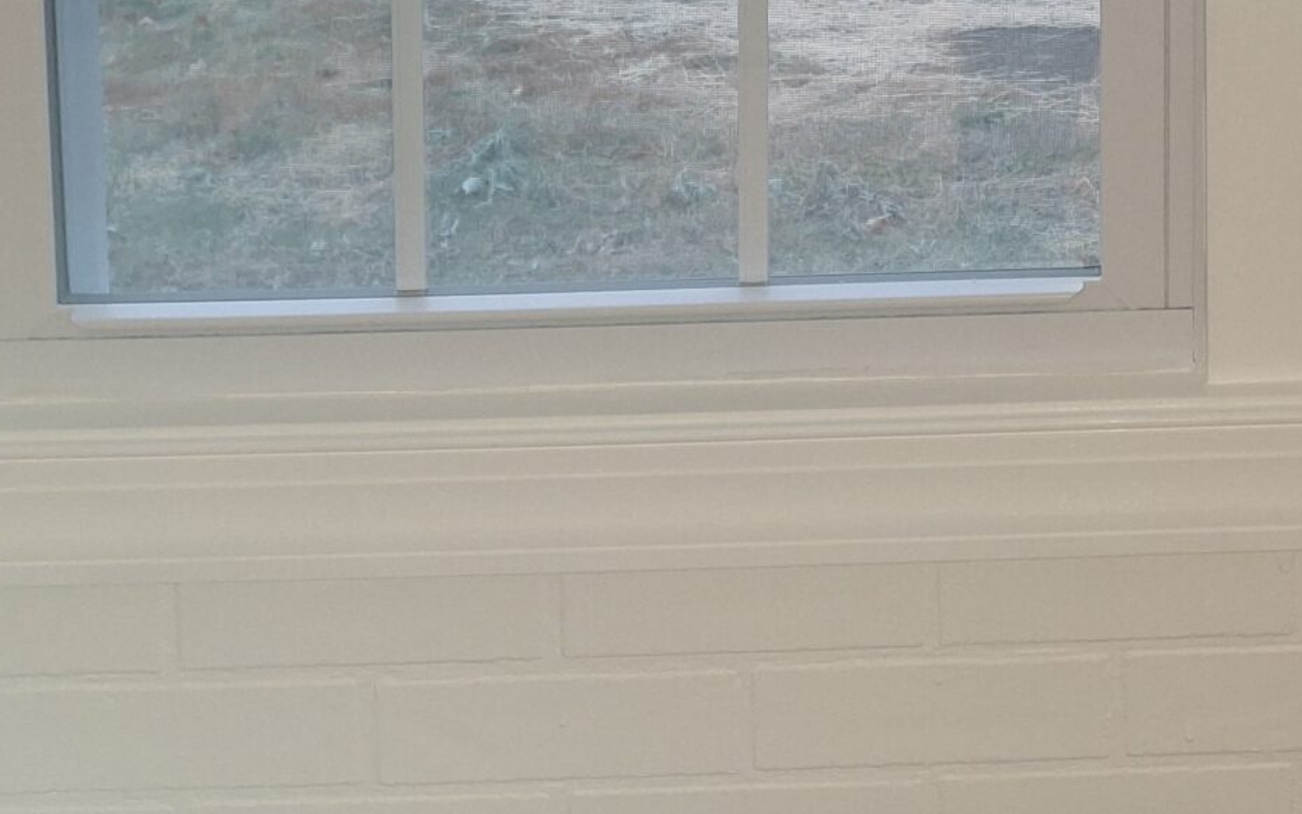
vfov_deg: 15.9
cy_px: -521
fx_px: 2591
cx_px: 1222
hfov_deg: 27.0
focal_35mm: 73
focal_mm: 4.69
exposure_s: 1/60
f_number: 1.8
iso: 25
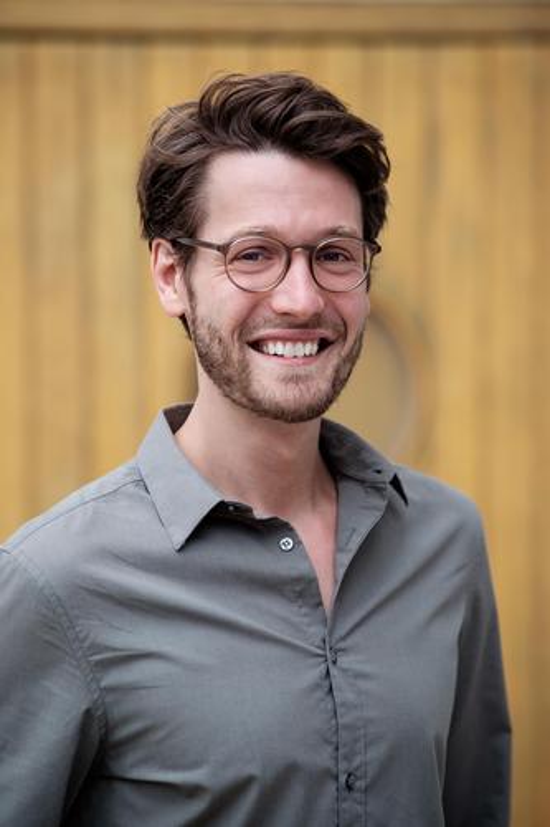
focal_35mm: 128
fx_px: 2935
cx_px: 275
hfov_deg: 10.7
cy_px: 414
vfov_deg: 16.0
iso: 400
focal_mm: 85
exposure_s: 1/640
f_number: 2
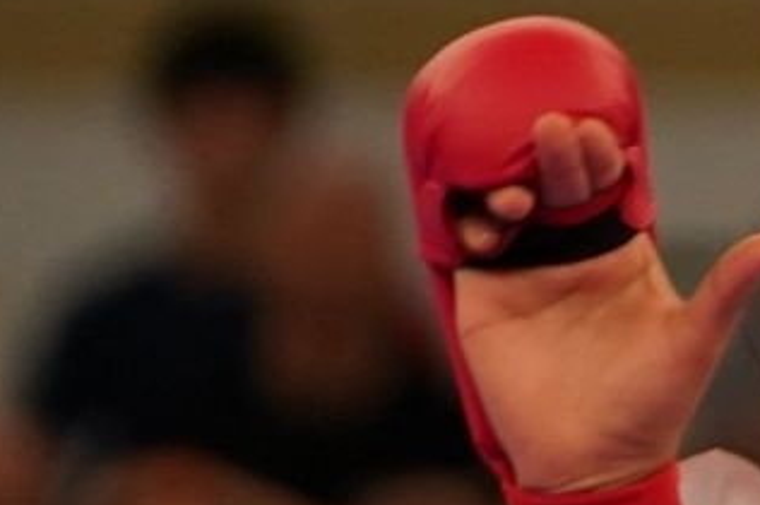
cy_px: 339
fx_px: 28618
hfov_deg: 1.5
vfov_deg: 1.0
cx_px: 1955
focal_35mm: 1357
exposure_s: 1/1000
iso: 1250
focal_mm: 159
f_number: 2.8
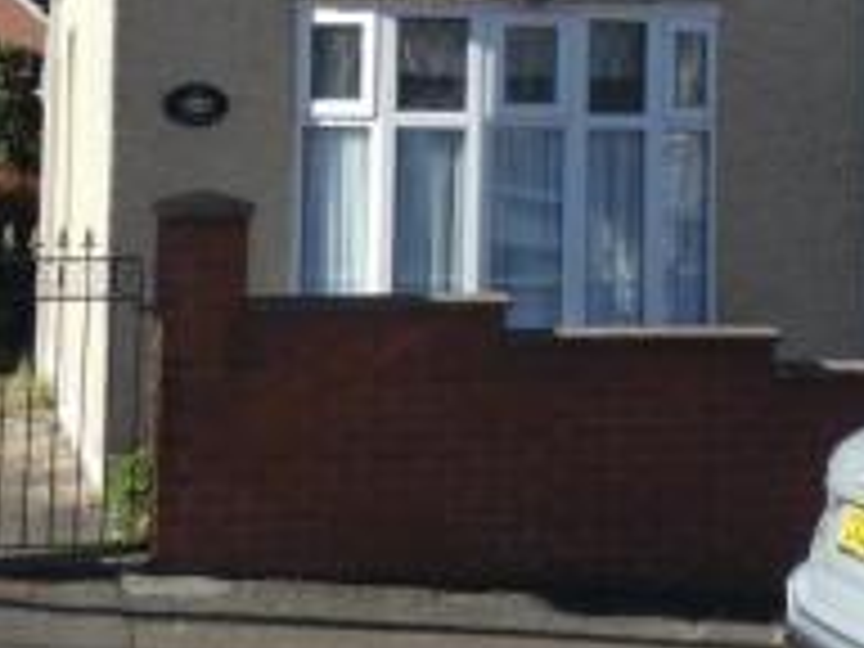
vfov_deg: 15.2
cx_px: 641
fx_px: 2346
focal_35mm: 94
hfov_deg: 20.7
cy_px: -110
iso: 80
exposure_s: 1/640
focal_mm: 5.5
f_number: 3.3
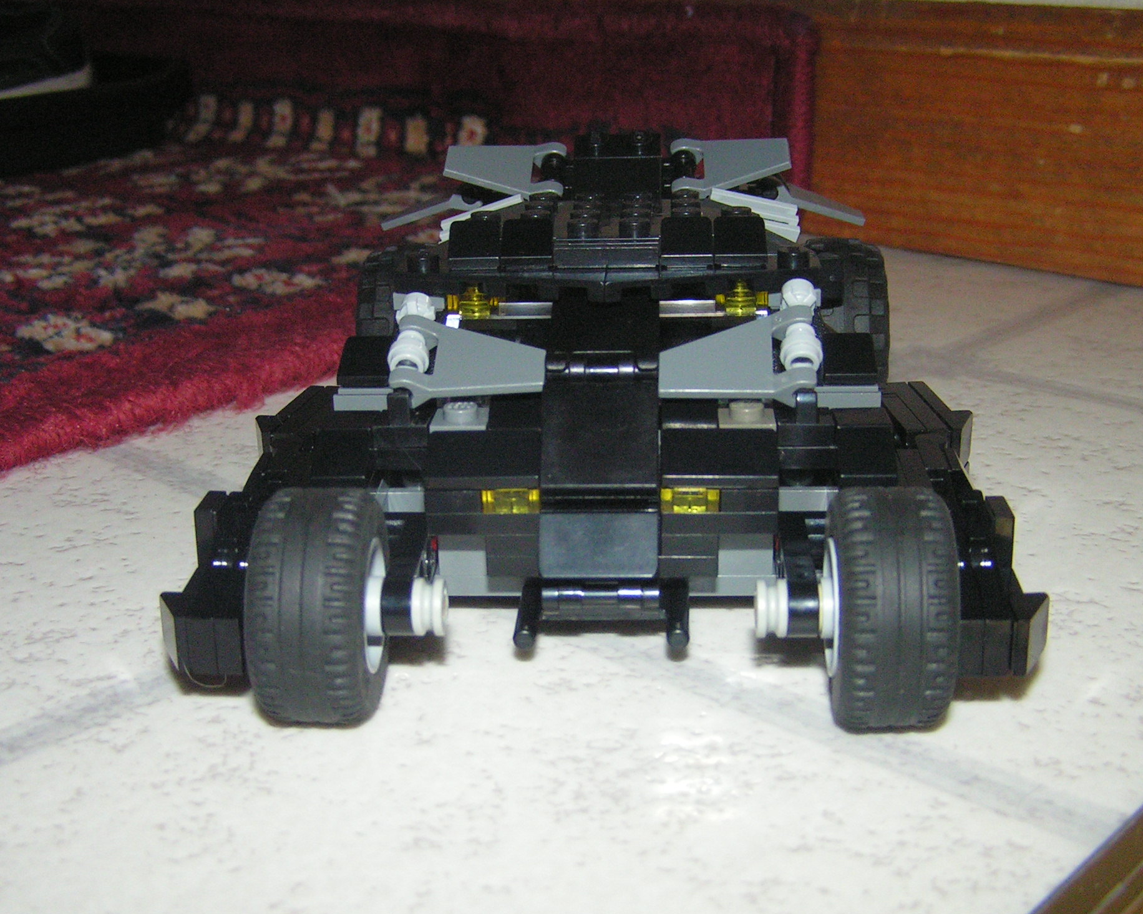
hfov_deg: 40.3
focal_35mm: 46
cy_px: 514
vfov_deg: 32.7
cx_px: 589
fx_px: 1556
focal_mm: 6.3
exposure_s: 1/40
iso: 200
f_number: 2.8
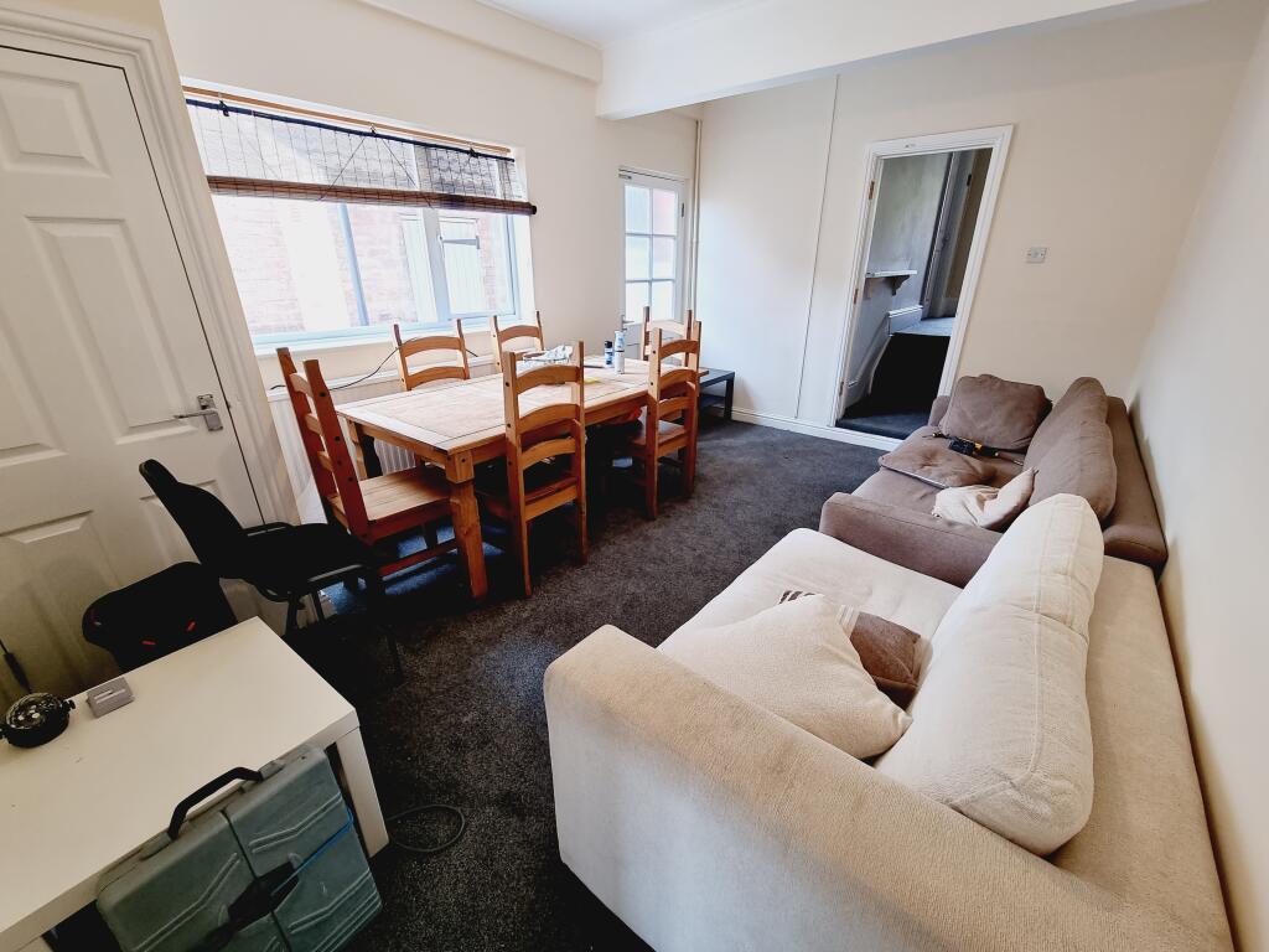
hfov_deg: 106.2
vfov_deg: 89.9
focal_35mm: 13
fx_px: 477
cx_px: 634
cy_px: 476
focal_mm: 2.2
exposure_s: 1/50
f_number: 2.2
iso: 160
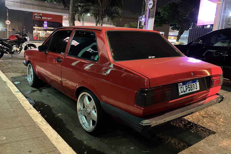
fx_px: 193
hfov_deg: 61.9
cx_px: 114
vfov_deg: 43.6
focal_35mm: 30
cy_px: 74
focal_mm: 3.99
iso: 640
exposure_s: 1/17
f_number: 1.8
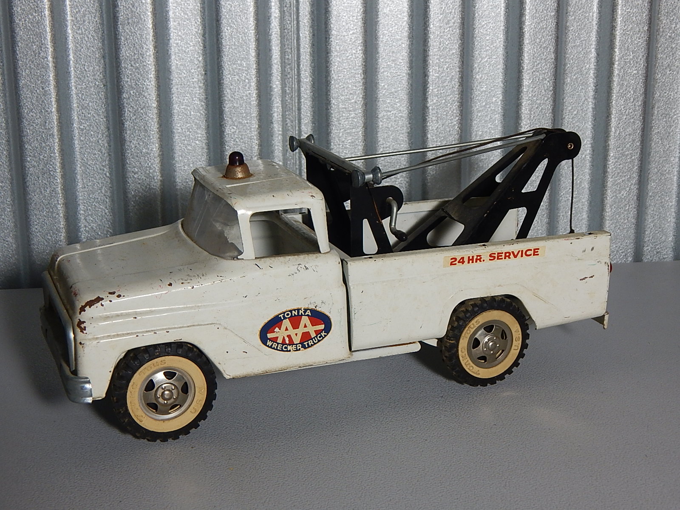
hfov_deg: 35.5
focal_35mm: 54
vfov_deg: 27.0
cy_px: 255
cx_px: 340
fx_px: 1061
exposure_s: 1/30
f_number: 3.8
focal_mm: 9.7
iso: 160
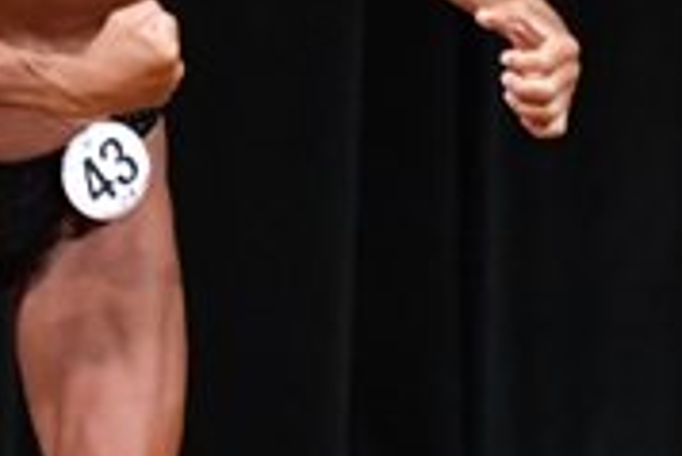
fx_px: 23510
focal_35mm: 1240
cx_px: -48
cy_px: 238
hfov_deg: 1.7
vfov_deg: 1.1
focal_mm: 190
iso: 5000
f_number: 5.6
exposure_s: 1/400
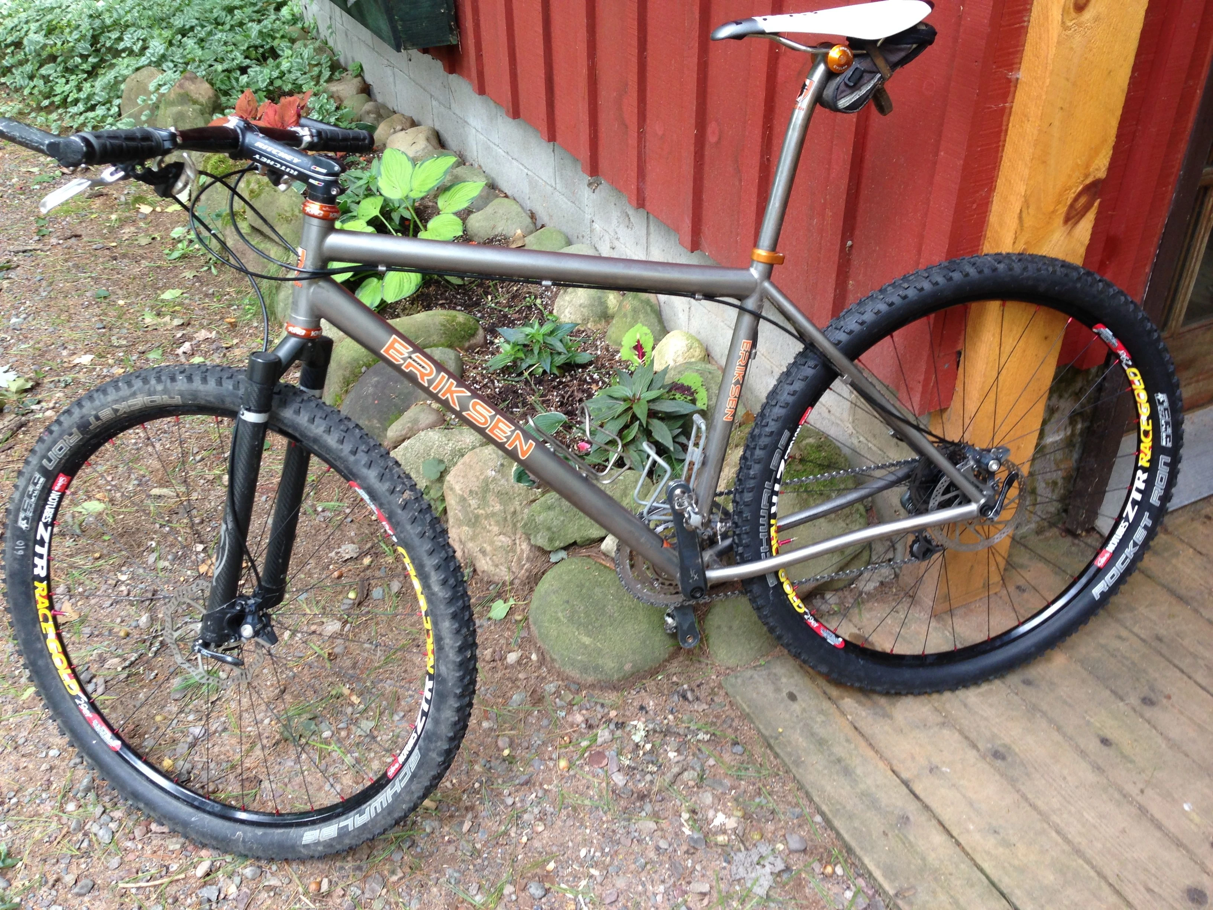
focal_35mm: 33
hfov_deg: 55.4
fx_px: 1156
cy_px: 455
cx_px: 606
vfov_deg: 42.9
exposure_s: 1/30
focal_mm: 4.12
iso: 50
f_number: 2.4
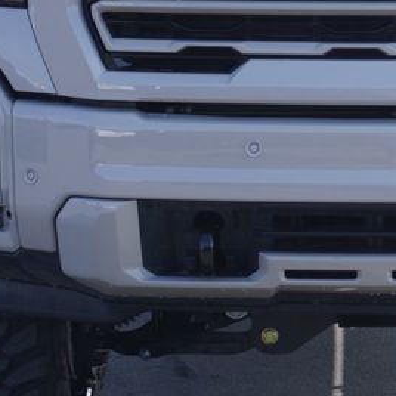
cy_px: 52
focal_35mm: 161
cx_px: 408
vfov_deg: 10.8
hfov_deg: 10.8
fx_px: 2079
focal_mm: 33
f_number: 7.1
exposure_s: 1/125
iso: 100
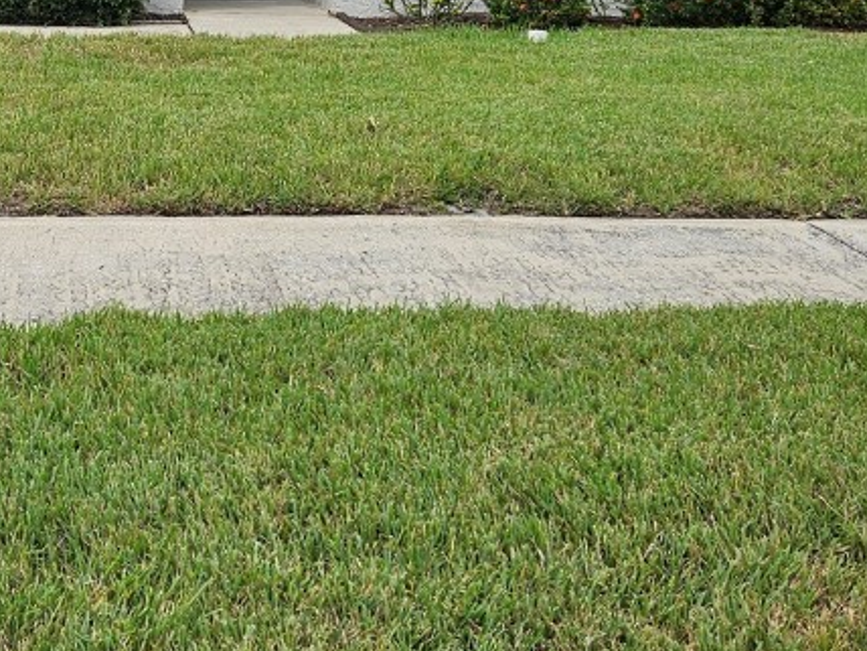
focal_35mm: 55
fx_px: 1378
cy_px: 18
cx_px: 140
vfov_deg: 25.4
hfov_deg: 33.6
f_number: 1.8
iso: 25
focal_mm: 5.4
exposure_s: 1/2240
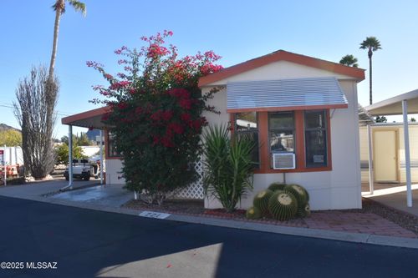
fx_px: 366
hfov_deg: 59.5
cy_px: 139
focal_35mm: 32
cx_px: 209
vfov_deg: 41.7
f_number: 8
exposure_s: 1/200
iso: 100
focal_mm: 21
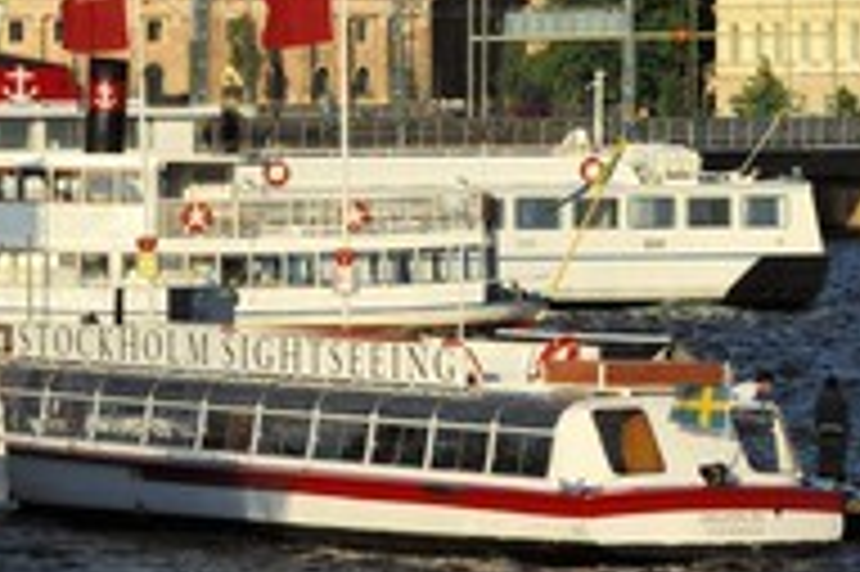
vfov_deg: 4.8
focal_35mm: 284
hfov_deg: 7.3
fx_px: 6778
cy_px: 131
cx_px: 588
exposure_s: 1/250
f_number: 12
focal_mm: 86
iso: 100
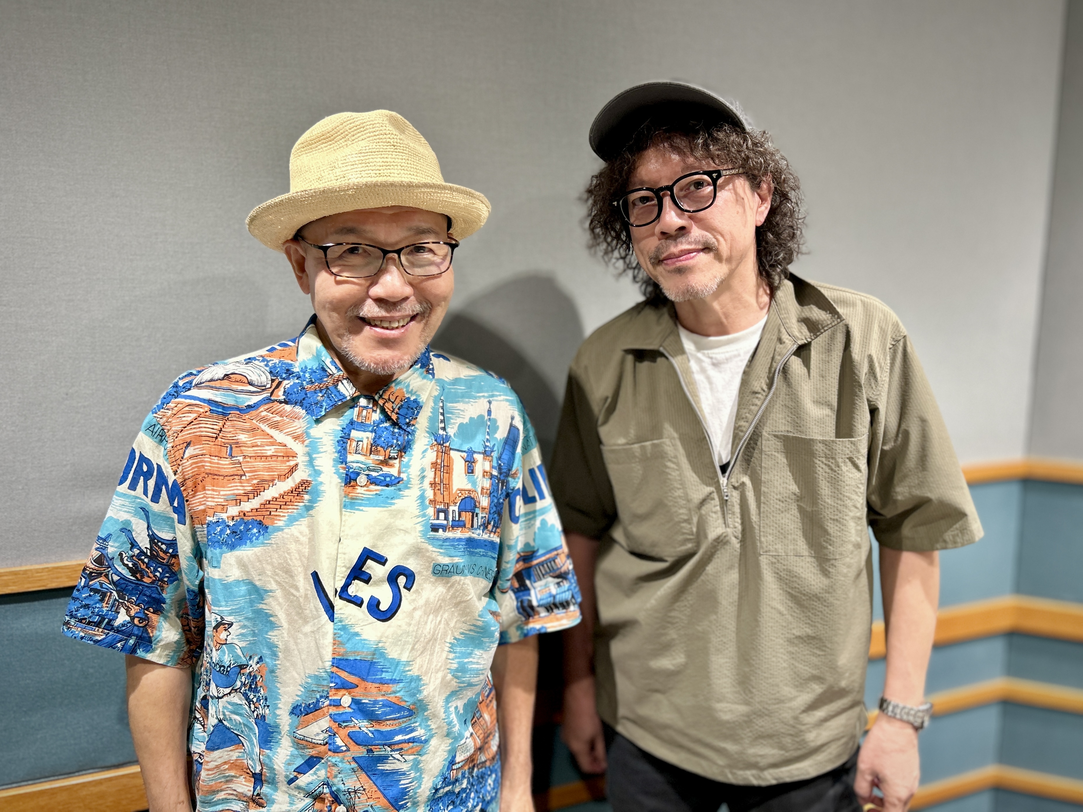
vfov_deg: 53.1
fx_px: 813
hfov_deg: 67.3
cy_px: 406
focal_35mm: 26
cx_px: 542
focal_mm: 5.7
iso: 125
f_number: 1.5
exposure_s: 1/50
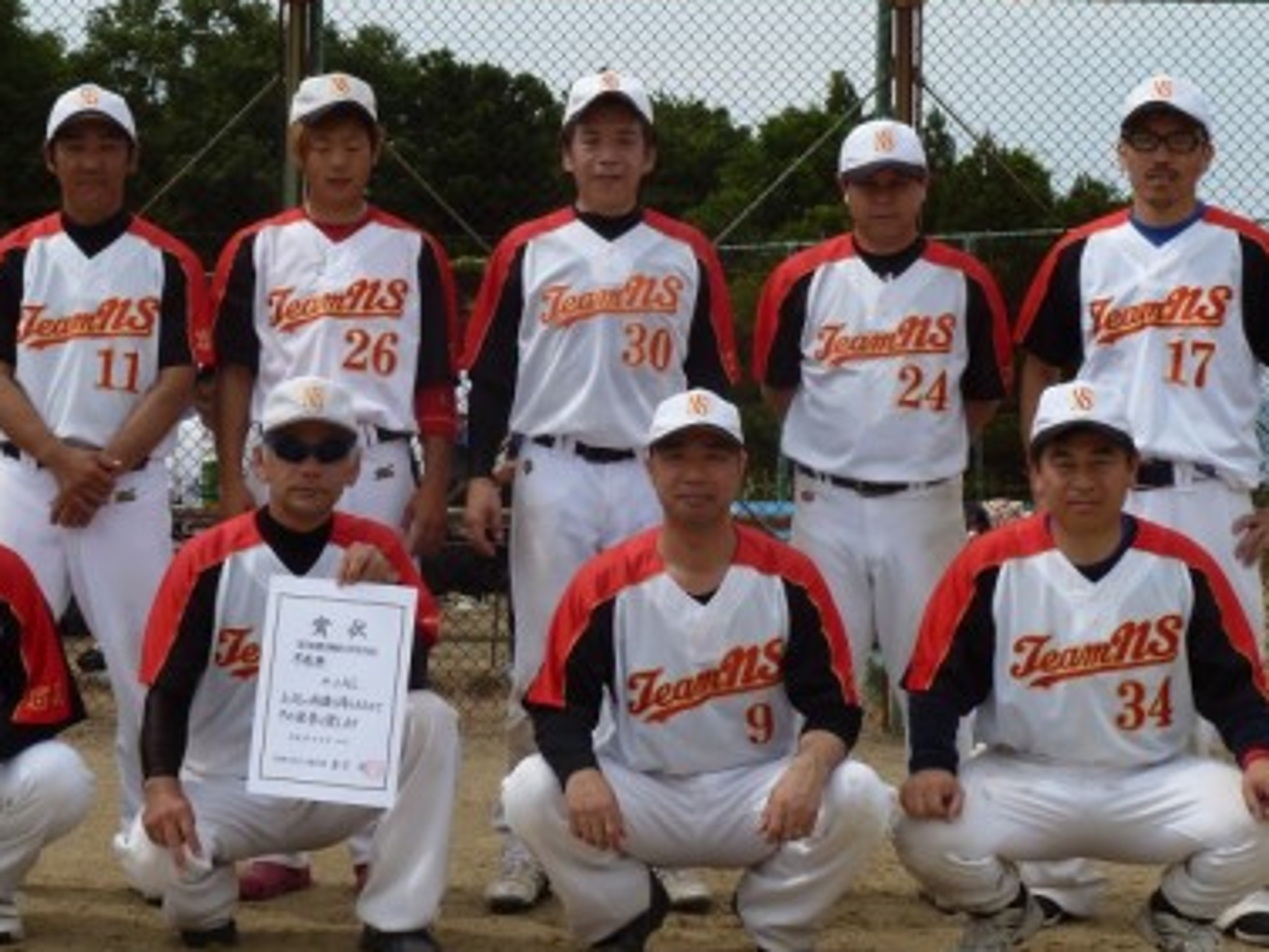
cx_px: 515
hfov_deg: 27.7
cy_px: 343
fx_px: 2567
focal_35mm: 70
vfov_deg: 21.0
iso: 80
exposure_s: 1/400
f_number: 5
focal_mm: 7.3
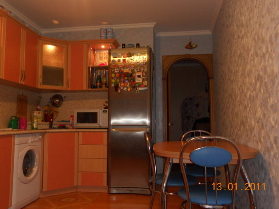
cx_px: 140
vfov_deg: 44.2
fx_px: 258
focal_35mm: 32
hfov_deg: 56.8
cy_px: 104
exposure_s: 1/25
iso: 200
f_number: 3.5
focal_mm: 5.8
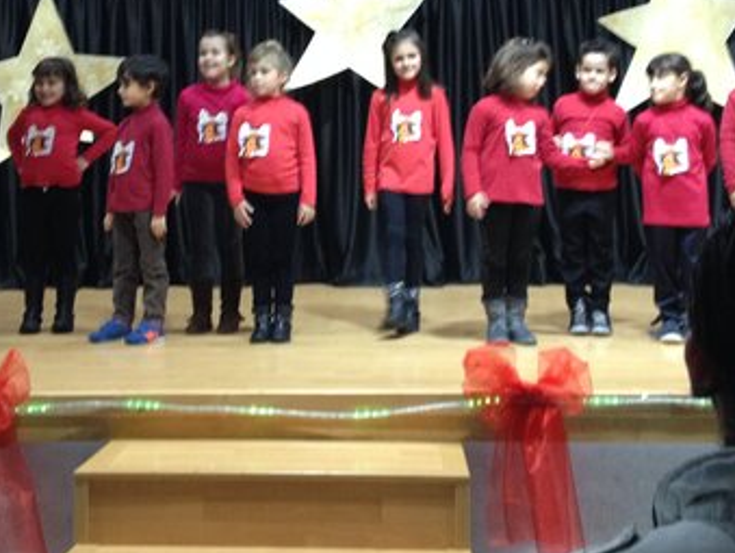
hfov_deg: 29.3
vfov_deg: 22.0
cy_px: 124
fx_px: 1403
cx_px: 321
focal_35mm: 66
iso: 200
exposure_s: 1/20
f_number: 2.4
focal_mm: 4.28
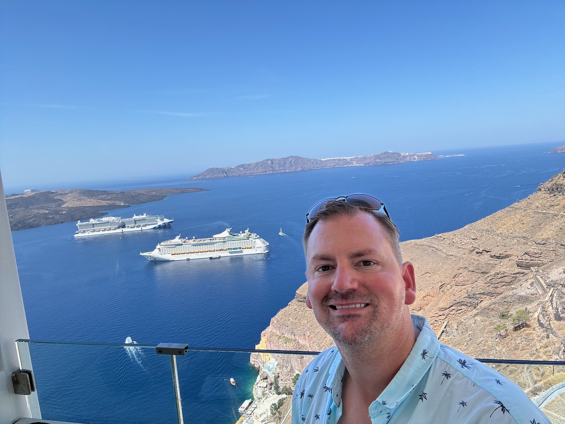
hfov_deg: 73.9
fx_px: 375
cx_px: 282
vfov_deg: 58.9
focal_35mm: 23
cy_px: 212
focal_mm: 2.69
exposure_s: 1/772
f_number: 1.9
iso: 25
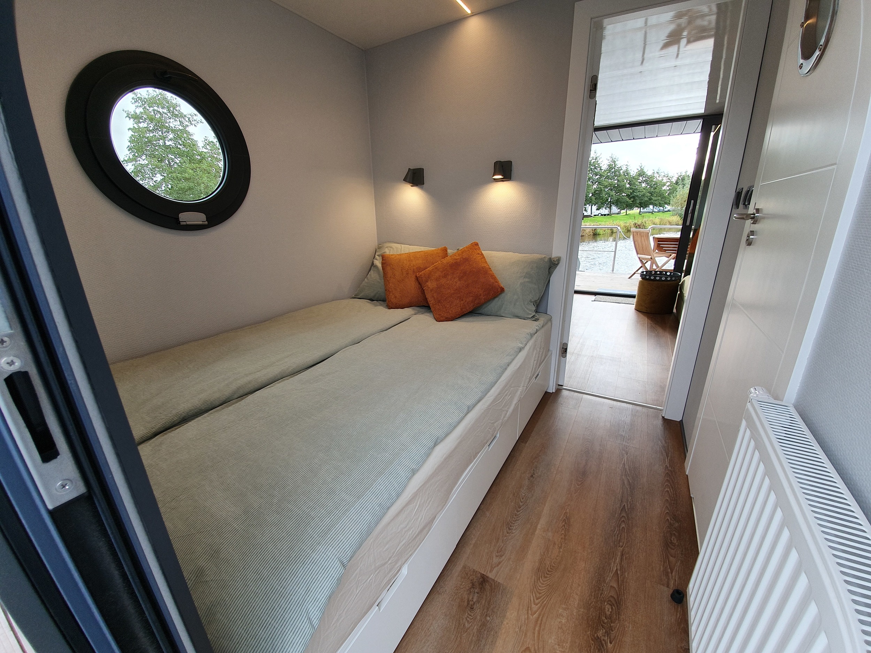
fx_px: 327
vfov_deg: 89.9
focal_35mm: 13
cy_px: 326
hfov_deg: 106.2
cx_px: 436
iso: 50
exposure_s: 1/50
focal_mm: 1.8
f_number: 2.2
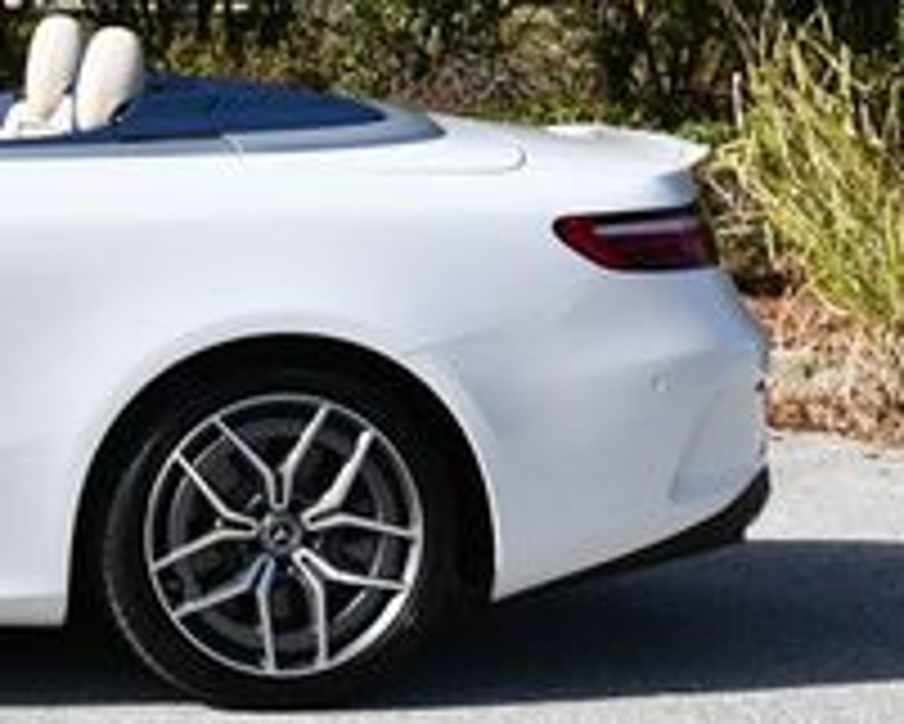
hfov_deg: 10.1
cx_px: -436
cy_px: 22
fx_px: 4952
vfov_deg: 8.3
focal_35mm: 185
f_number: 9
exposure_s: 1/320
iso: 100
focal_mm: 31
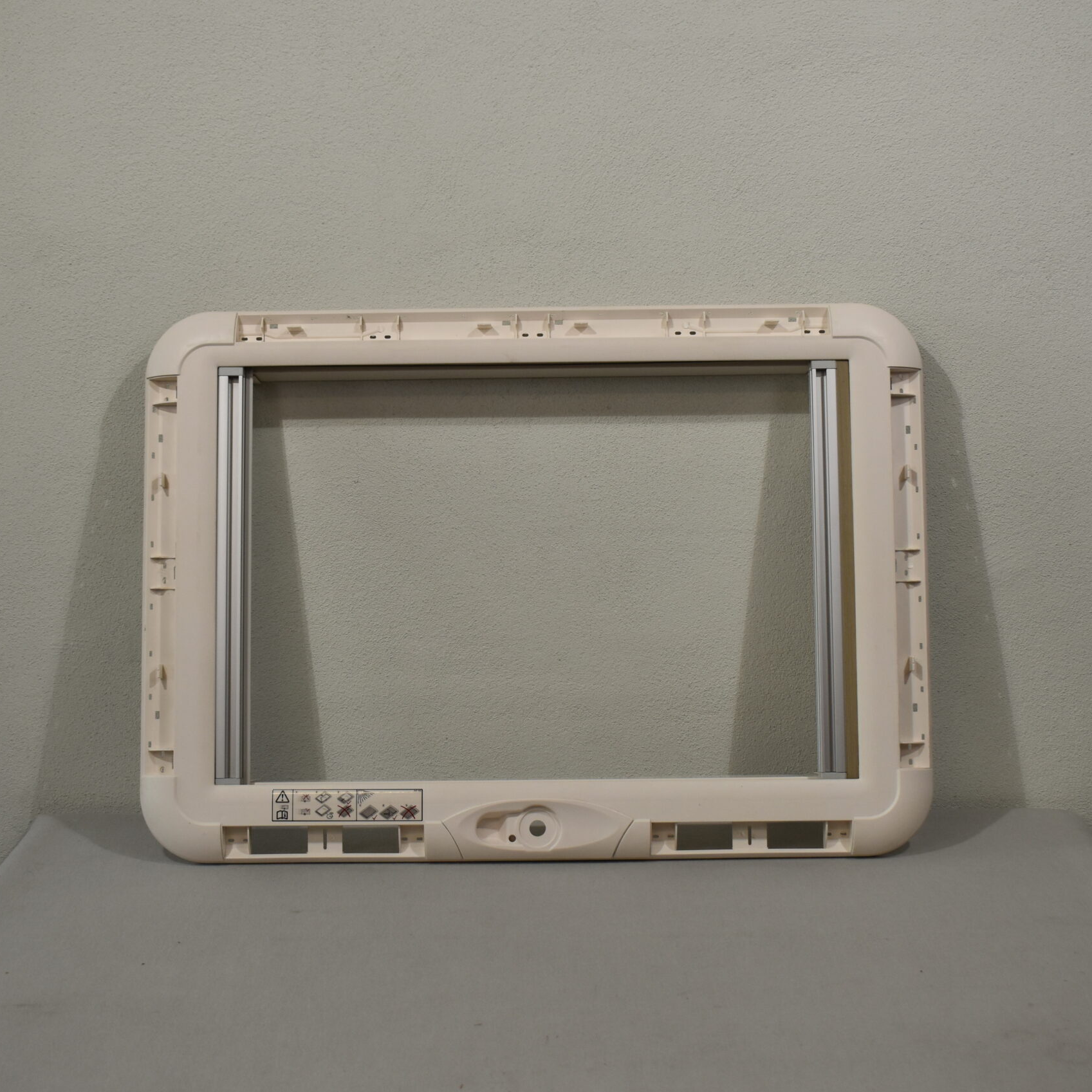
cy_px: 544
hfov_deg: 34.0
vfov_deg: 34.0
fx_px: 1785
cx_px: 527
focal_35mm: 50
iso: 400
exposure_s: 1/250
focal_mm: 26
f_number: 5.6
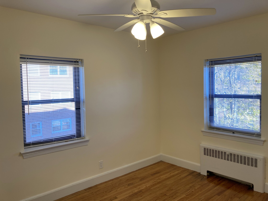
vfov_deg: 49.7
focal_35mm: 28
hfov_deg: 63.4
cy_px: 100
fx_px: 217
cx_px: 134
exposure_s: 1/120
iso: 64
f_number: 1.8
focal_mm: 3.99
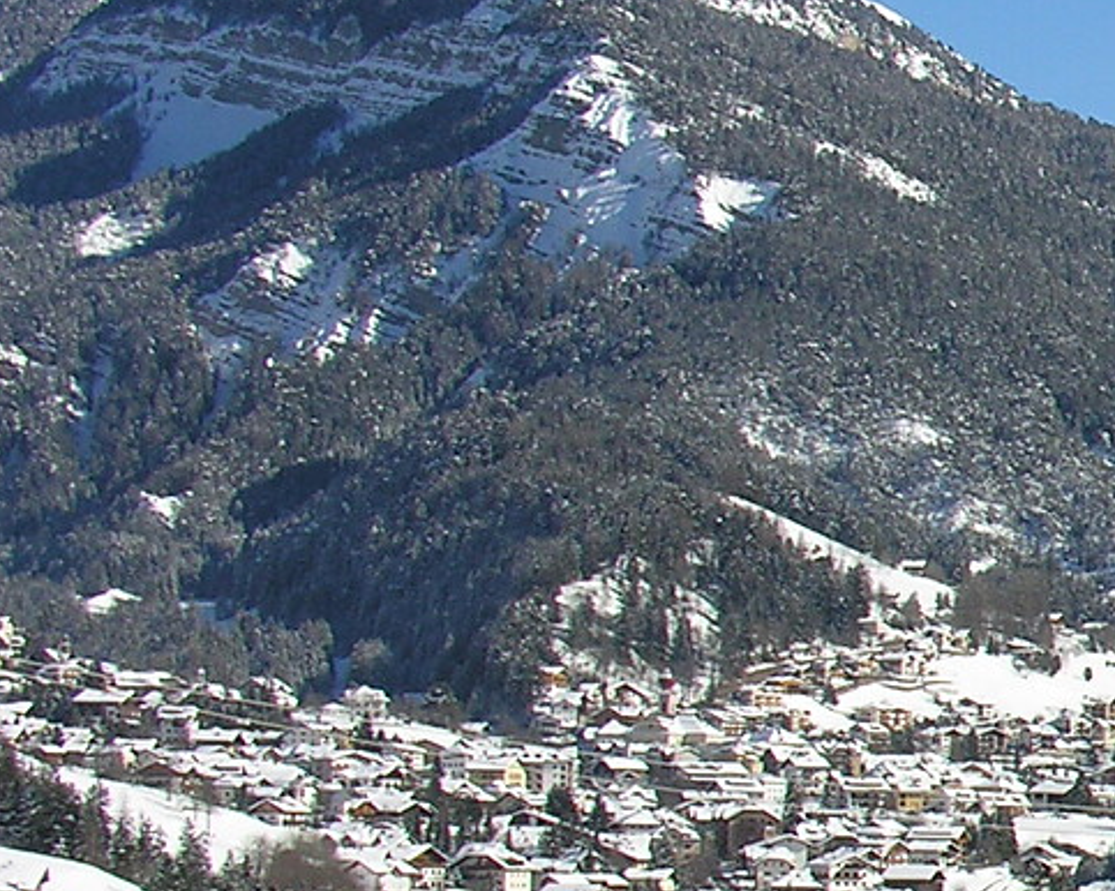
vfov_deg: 9.2
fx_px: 5509
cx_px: 2188
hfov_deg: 10.6
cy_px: 729
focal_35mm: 167
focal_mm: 11
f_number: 7.3
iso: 50
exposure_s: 1/223
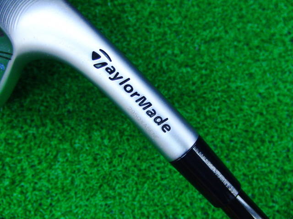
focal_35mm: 37
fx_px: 313
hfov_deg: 50.1
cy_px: 110
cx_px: 146
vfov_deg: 38.7
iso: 400
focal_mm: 6.42
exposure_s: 1/50
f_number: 3.6
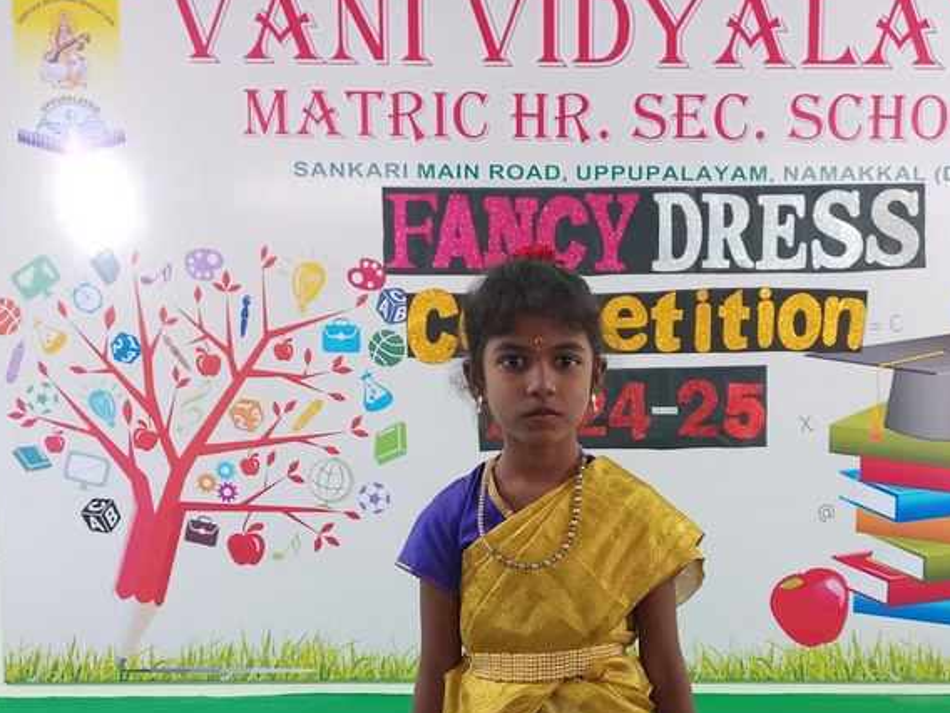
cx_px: 575
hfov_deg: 42.7
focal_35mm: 44
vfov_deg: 32.1
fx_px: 1208
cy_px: 561
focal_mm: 4.6
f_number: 1.8
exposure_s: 1/33.3
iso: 200
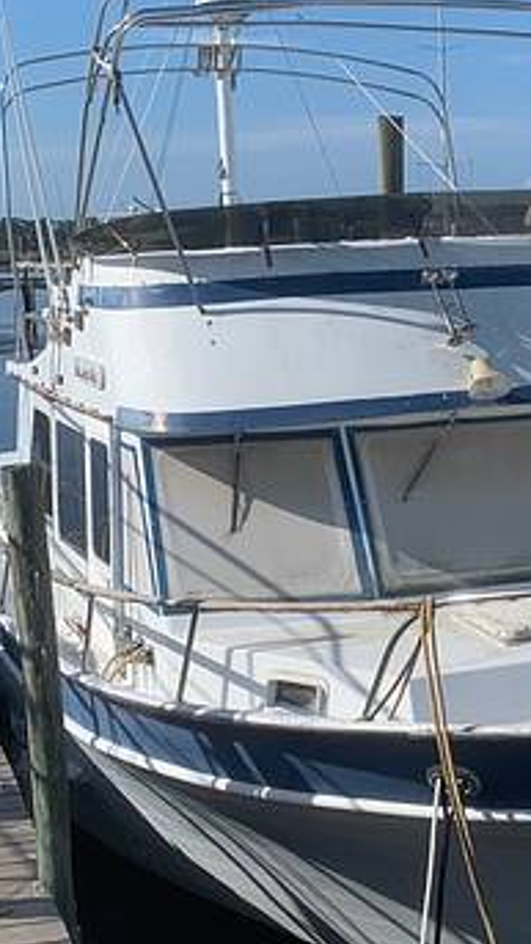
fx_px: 1552
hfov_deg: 19.3
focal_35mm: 62
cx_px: 414
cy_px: 523
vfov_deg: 33.8
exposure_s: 1/2755
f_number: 1.8
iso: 25
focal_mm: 4.25
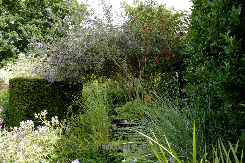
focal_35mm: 28
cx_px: 122
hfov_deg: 65.5
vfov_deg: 46.4
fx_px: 191
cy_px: 82
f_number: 8
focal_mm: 28
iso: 400
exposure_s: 1/200
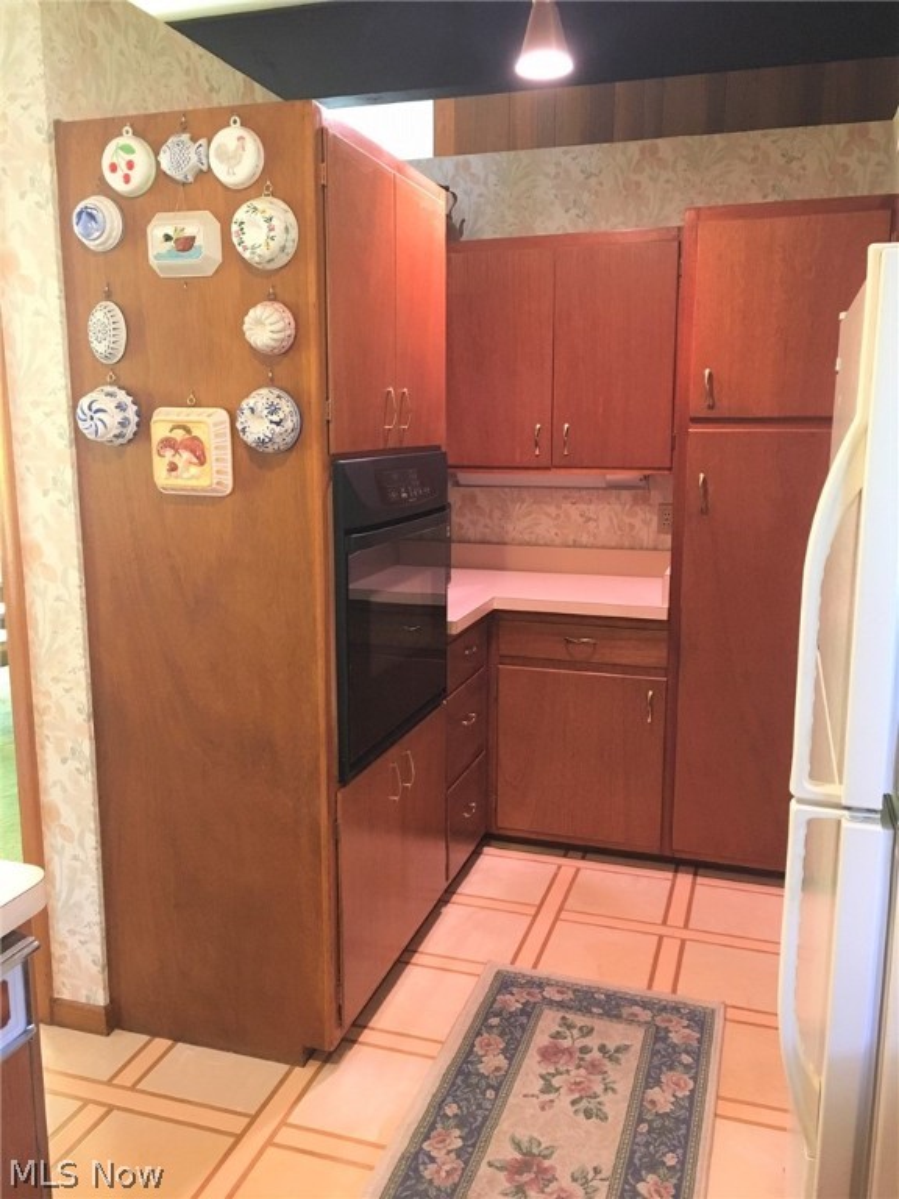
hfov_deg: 48.2
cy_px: 600
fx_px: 1004
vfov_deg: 61.7
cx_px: 450
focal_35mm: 29
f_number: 2.2
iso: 200
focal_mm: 4.15
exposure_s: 1/20
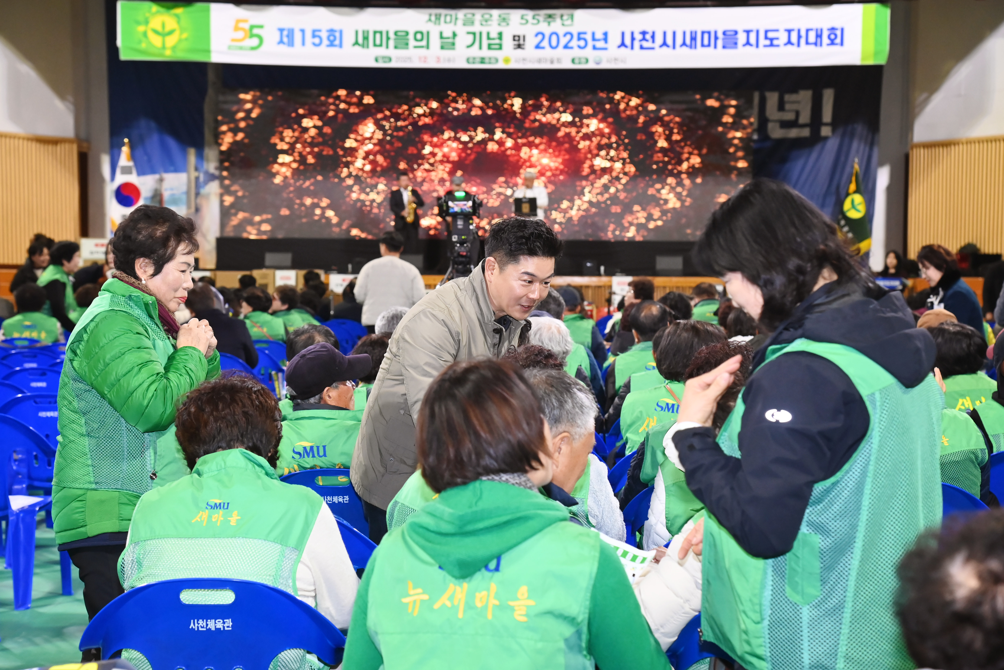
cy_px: 335
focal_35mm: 78
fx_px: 2175
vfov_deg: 17.5
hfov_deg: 26.0
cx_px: 502
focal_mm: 78
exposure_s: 1/250
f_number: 6.3
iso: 3200
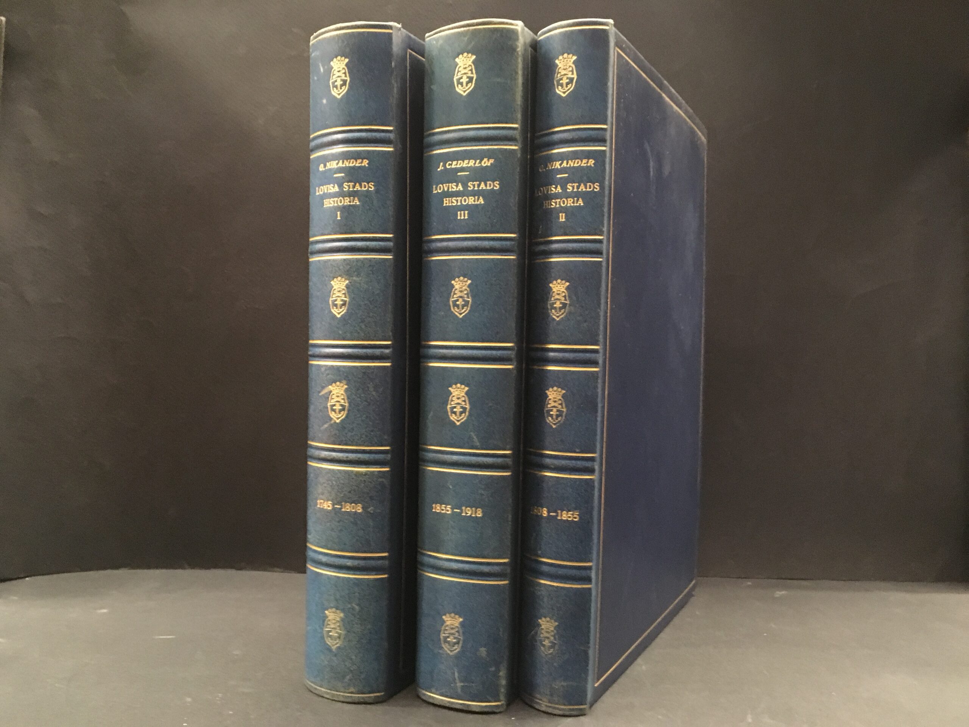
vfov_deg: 48.2
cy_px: 364
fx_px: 812
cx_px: 484
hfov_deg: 61.7
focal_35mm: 29
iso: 400
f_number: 2.2
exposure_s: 1/17
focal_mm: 4.15
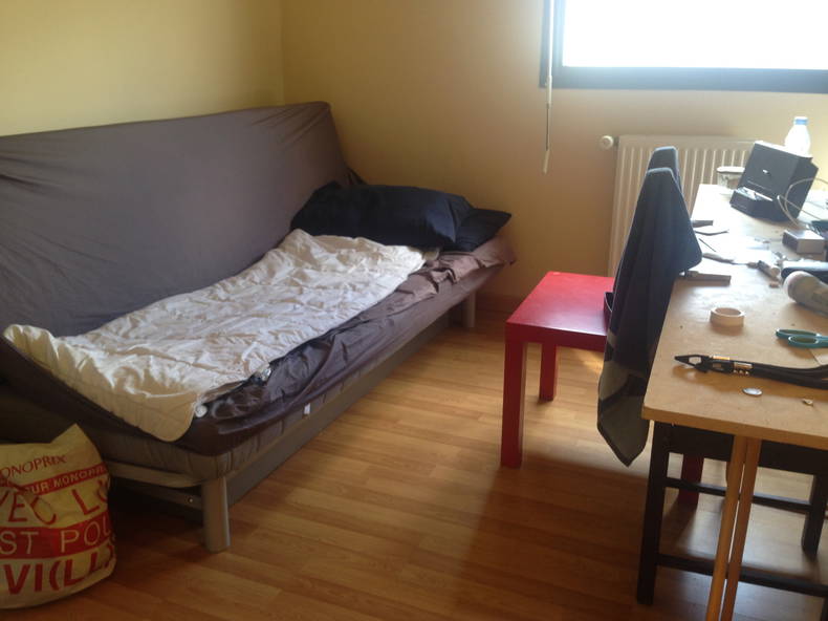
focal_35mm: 33
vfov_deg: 42.9
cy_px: 310
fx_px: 789
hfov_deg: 55.4
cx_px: 414
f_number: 2.4
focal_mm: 4.12
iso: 64
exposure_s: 1/20
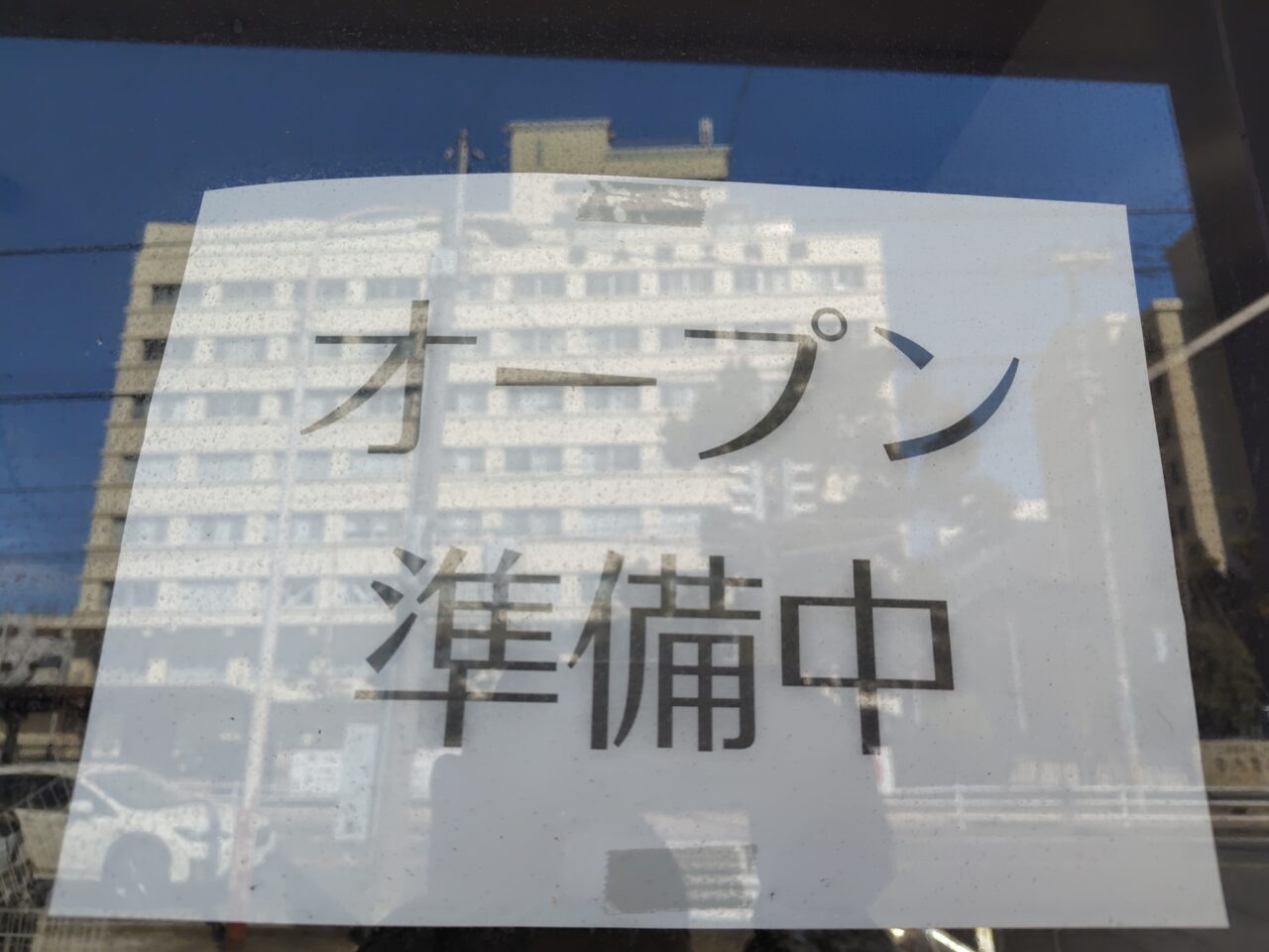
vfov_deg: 58.9
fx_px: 843
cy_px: 476
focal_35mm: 23
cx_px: 634
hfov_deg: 73.9
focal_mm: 5.6
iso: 50
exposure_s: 1/498
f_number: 1.9
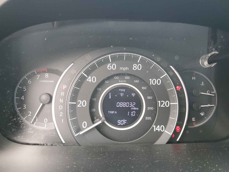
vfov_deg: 53.1
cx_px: 114
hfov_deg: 67.3
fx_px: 172
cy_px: 86
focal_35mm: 26
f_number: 1.5
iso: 86
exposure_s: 1/120
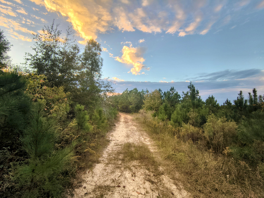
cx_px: 132
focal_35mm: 12
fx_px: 92
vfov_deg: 94.5
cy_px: 99
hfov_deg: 110.5
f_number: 2.2
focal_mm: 2.13
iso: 117
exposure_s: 1/120
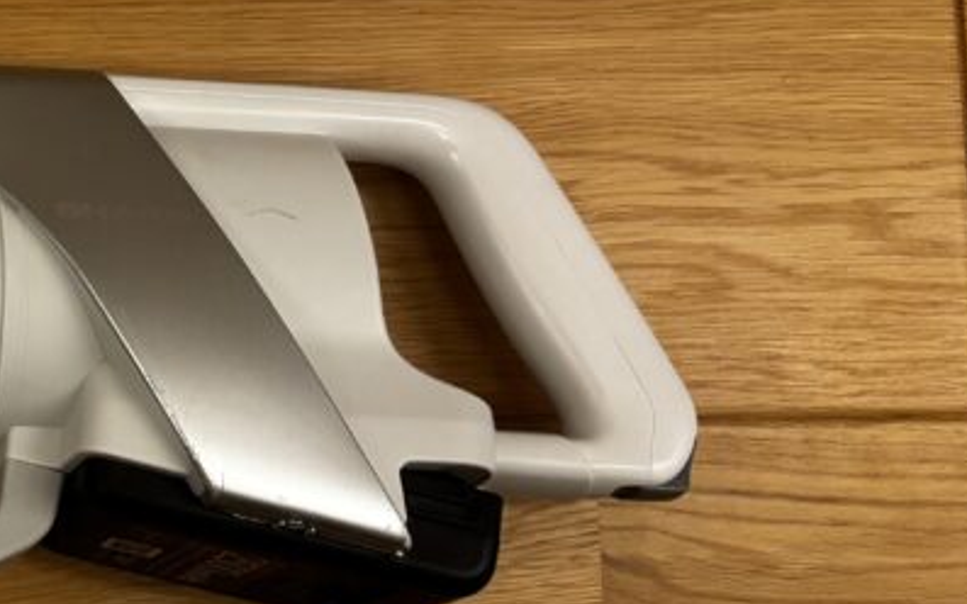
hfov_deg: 25.5
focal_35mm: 71
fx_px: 1871
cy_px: 239
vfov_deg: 18.3
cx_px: -244
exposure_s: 1/60
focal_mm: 5.96
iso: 320
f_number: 1.6
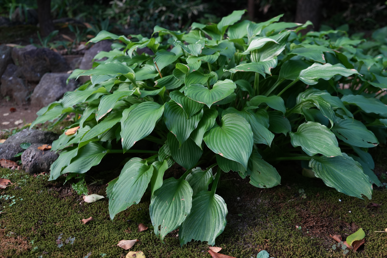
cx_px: 194
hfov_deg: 55.1
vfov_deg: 38.4
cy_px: 129
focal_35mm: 34
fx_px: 371
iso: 400
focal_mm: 23
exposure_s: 1/100
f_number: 2.8
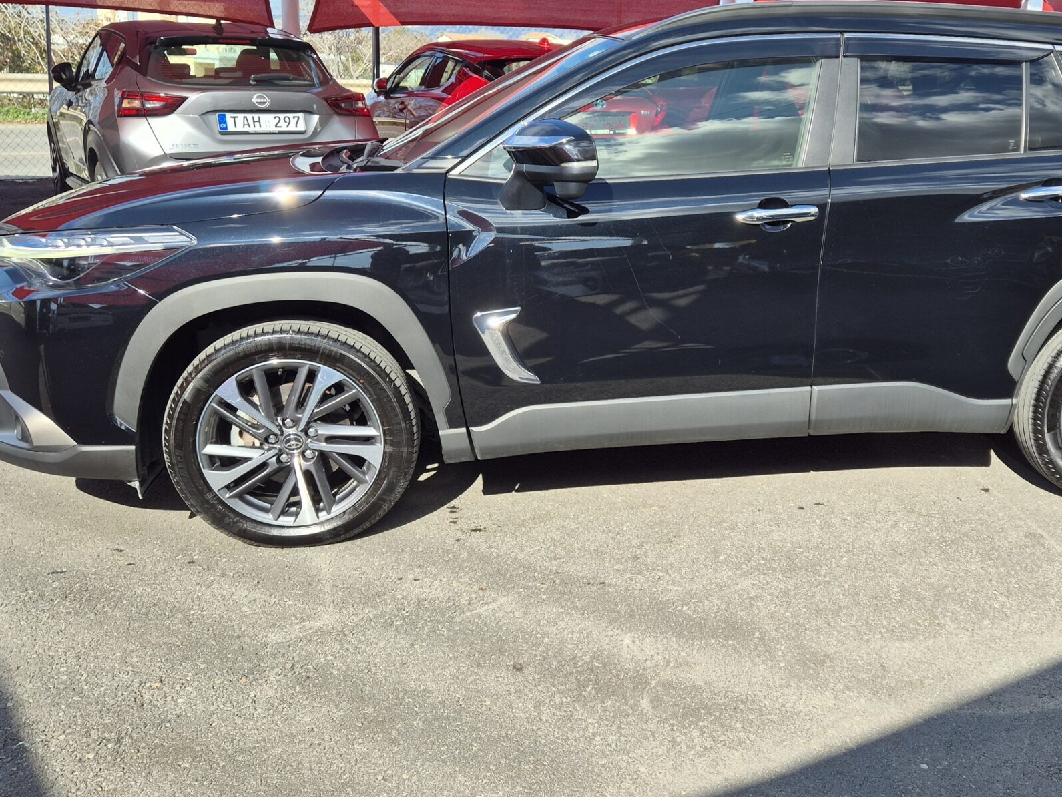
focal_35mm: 37
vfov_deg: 38.6
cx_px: 715
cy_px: 334
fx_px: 1135
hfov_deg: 49.2
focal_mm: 5.4
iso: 25
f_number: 1.8
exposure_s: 1/1006
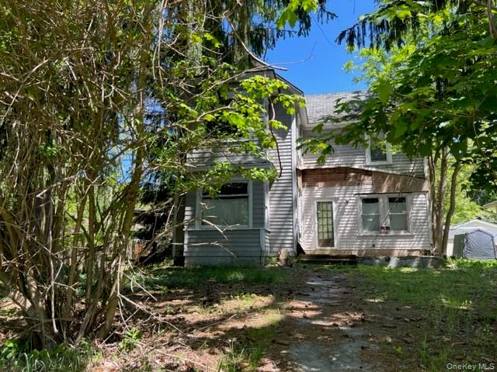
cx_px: 248
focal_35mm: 26
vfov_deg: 53.1
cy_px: 186
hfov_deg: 67.3
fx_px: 373
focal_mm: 5.7
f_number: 1.5
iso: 50
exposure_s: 1/808
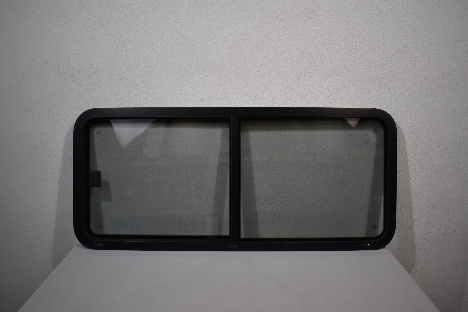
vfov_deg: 42.3
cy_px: 158
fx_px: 403
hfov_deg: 60.3
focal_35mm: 31
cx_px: 234
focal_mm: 20
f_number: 3.8
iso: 400
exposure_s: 1/250
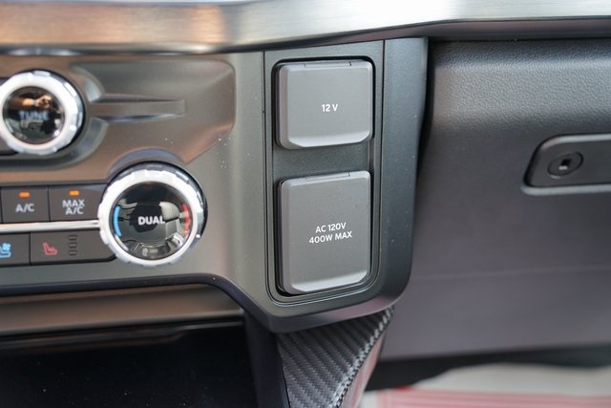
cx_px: 306
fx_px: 730
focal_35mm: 43
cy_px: 204
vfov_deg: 31.2
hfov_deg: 45.4
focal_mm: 43
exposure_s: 1/60
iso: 640
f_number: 4
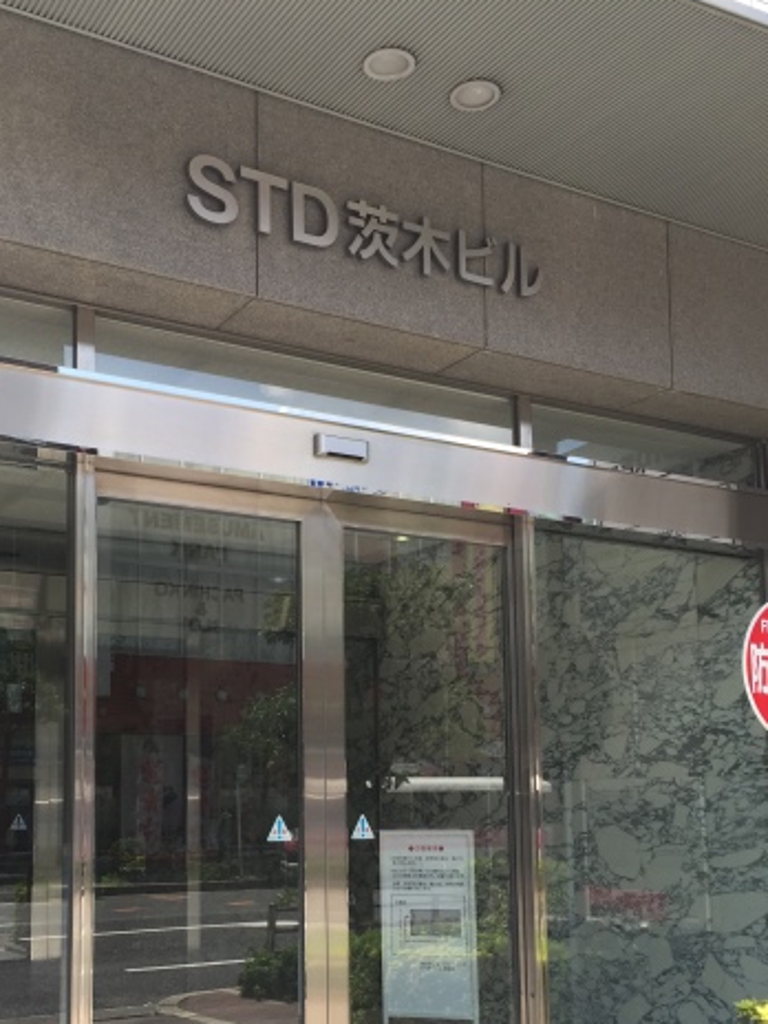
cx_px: 287
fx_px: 1183
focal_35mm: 40
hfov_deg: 35.8
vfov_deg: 46.1
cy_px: 678
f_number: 2.2
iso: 32
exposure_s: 1/573
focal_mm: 4.15
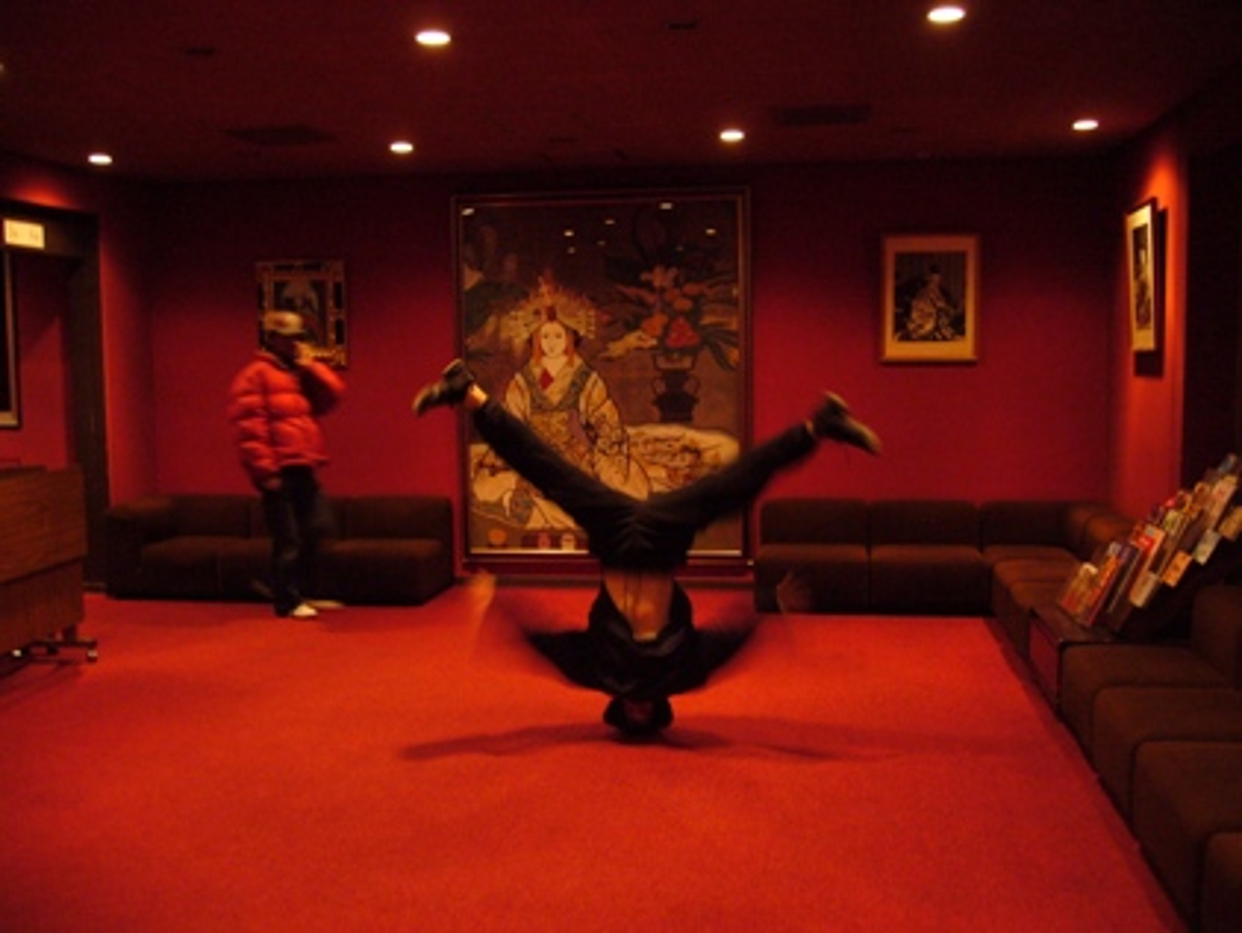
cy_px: 466
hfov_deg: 52.6
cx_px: 621
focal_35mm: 35
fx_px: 1256
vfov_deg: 40.7
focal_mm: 5.8
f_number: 2.8
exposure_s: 1/8
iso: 200
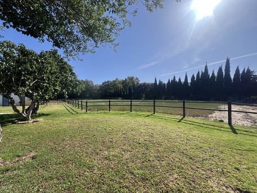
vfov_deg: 89.9
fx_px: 97
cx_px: 128
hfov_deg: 106.2
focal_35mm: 13
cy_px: 96
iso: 32
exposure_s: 1/1815
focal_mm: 1.57
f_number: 1.8
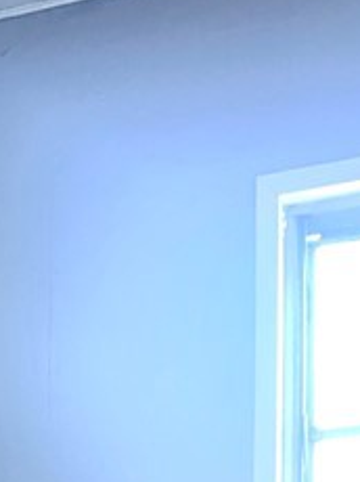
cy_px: 811
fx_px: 1486
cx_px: -80
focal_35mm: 107
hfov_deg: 13.4
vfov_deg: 16.1
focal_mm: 6.86
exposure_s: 1/30
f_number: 1.78
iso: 64
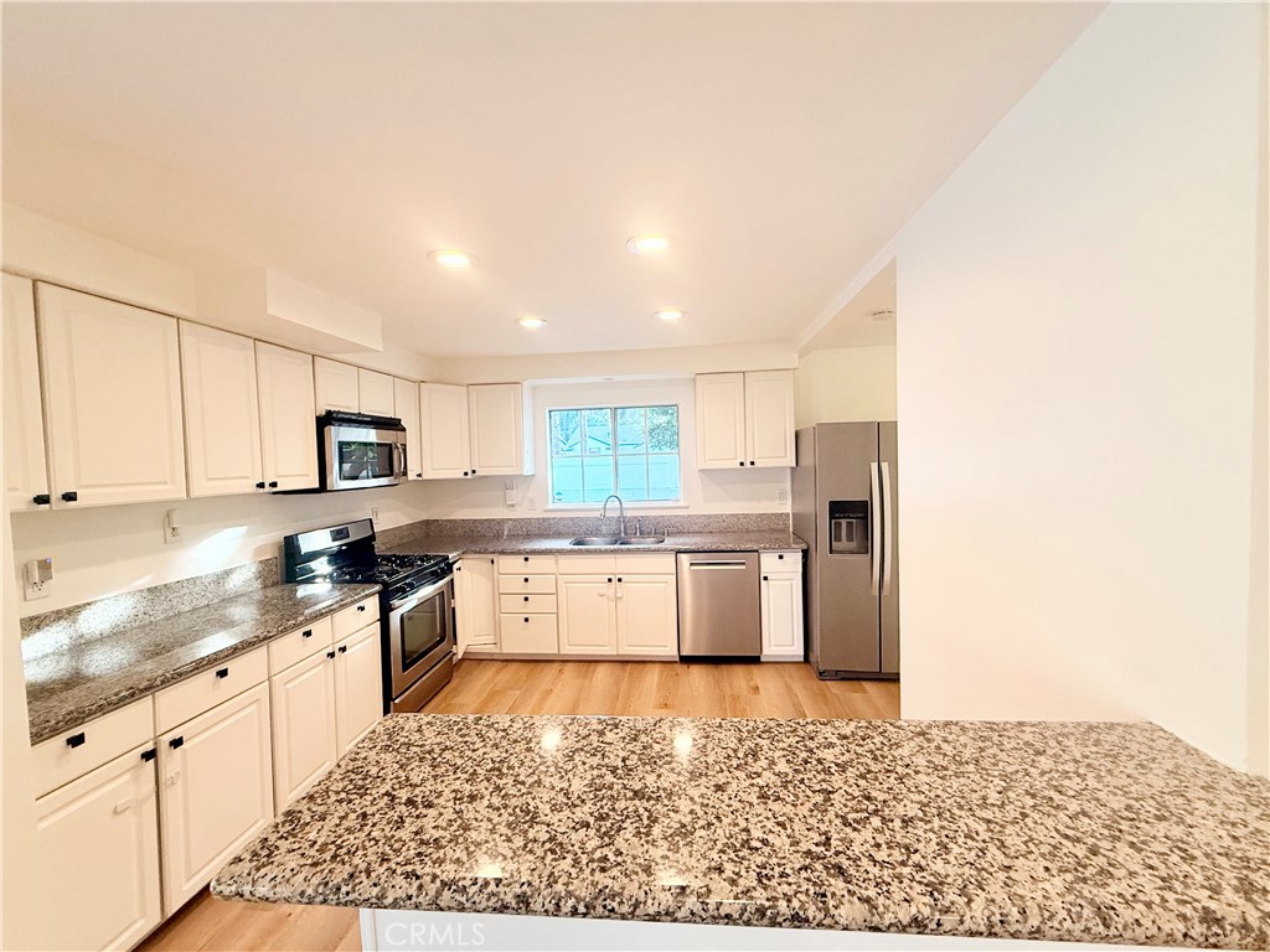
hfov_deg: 102.1
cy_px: 476
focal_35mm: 14
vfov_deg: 85.7
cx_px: 635
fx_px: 514
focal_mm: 2.22
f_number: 2.2
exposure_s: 1/120
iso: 250
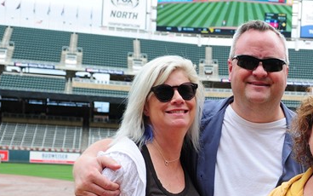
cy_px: 181
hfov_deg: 27.4
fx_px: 614
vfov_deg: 17.8
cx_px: 290
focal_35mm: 72
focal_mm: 26
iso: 200
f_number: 4
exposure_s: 1/400
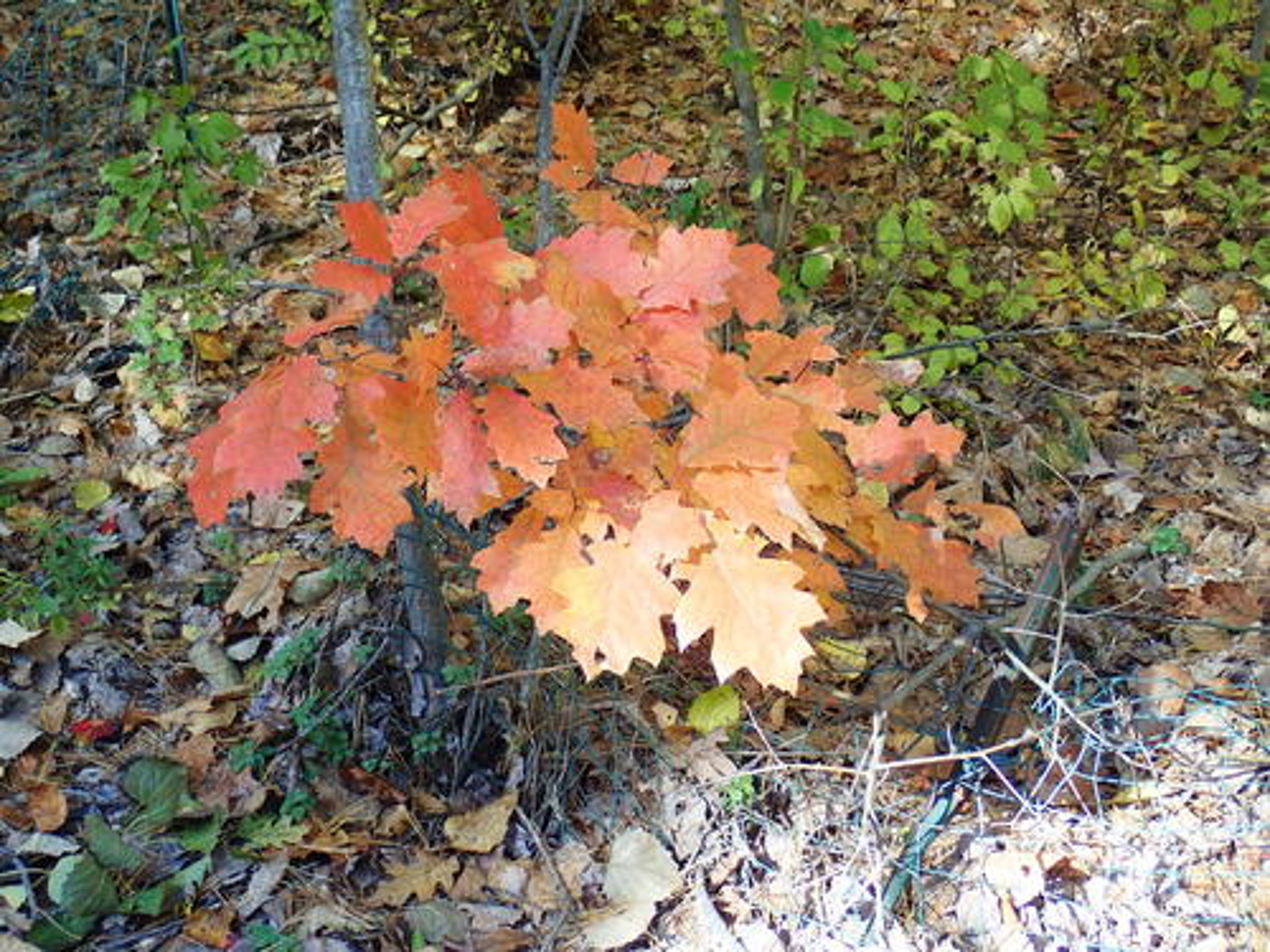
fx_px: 1944
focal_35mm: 53
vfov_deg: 27.5
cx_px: 635
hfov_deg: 36.2
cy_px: 476
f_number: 3.4
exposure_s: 1/100
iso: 160
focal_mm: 9.6
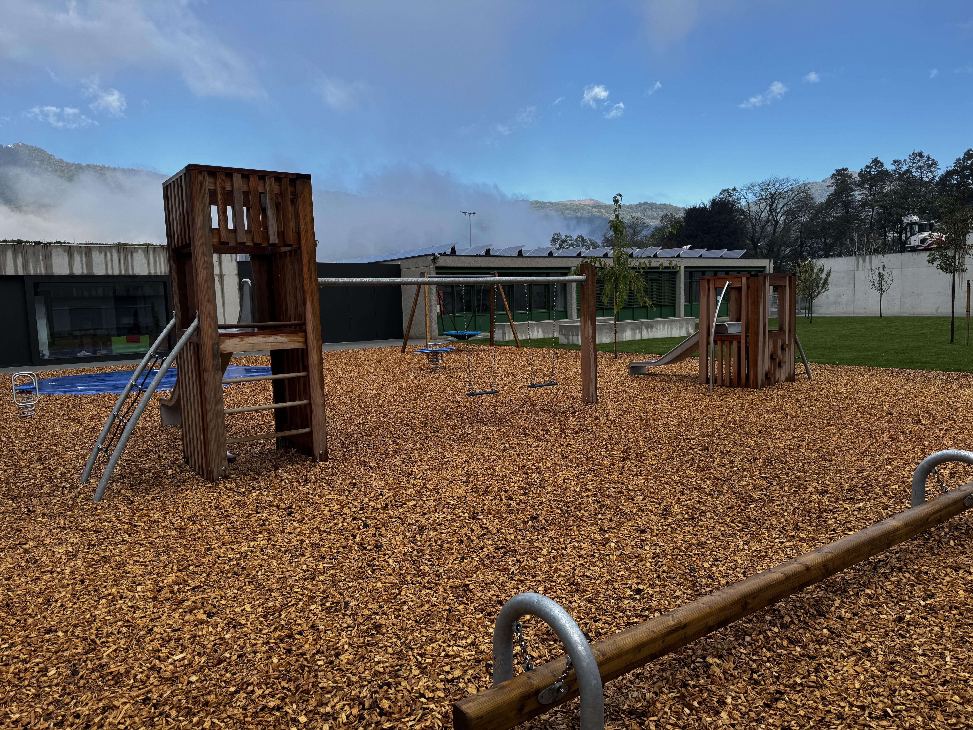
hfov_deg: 71.6
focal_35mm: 24
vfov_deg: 56.8
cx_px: 486
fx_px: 675
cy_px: 365
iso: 80
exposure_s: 1/1767
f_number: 1.78
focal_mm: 6.76
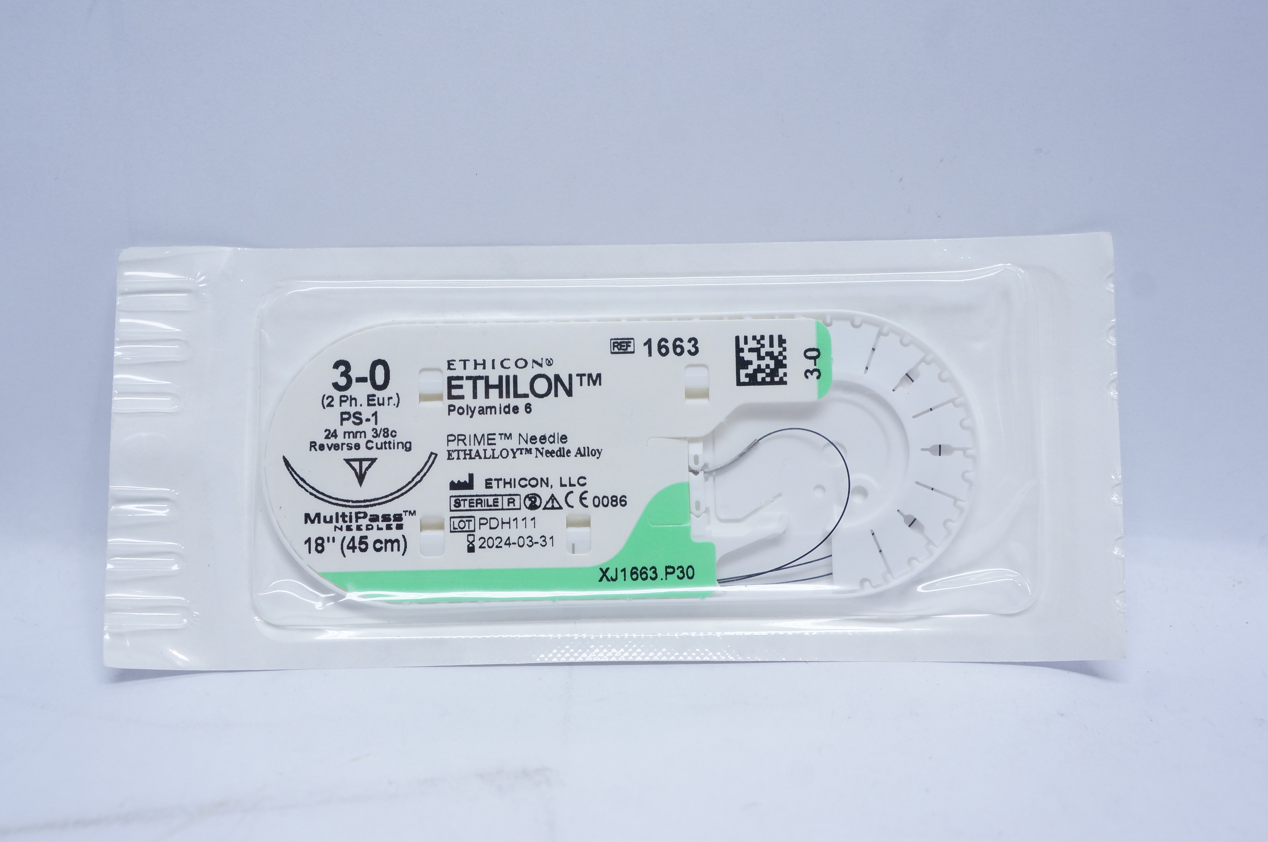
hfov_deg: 45.0
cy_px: 421
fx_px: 1531
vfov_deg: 30.8
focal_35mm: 44
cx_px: 634
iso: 800
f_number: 7.1
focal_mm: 29
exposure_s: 1/60
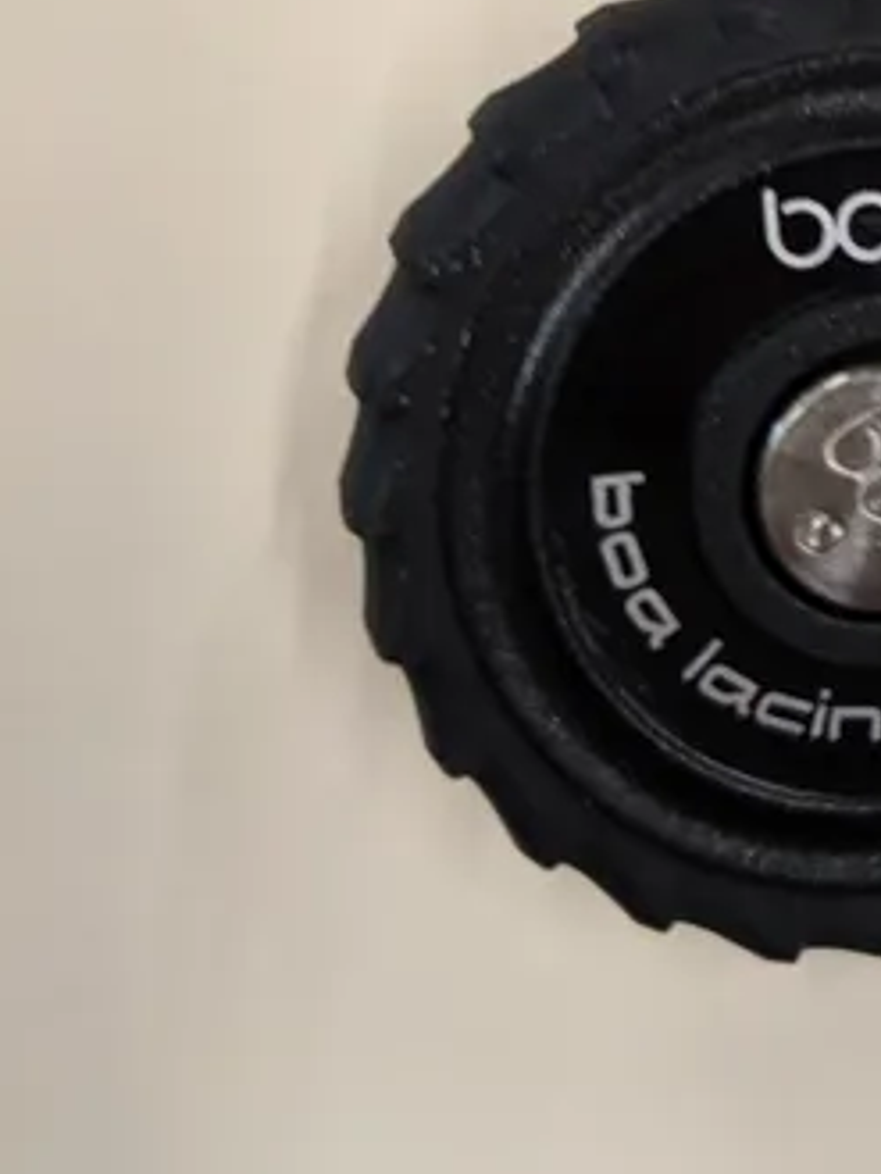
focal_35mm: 81
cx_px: 1423
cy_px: -269
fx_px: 2747
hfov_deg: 16.2
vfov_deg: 22.1
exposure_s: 1/50
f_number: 1.89
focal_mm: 5.43
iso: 107
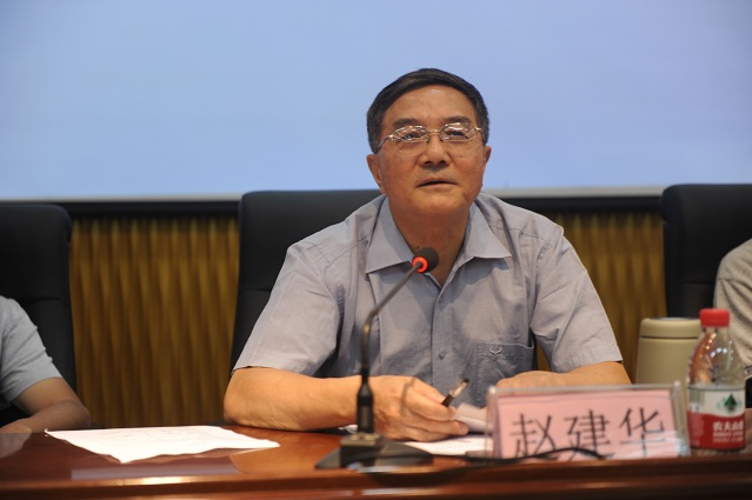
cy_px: 250
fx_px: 1461
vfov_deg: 19.4
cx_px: 376
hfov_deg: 28.9
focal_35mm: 70
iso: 200
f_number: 2.8
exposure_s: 1/13
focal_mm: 70
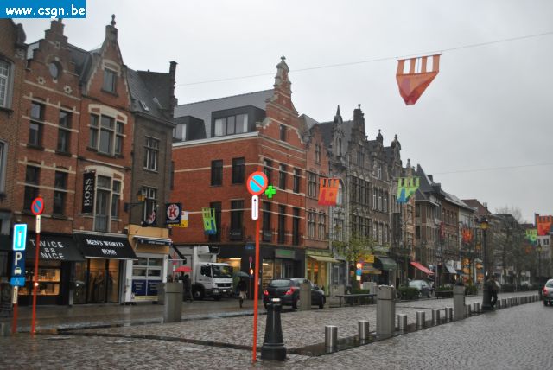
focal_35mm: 39
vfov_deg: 34.3
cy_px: 185
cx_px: 276
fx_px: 600
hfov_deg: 49.5
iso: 100
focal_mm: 26
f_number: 4.2
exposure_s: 1/125
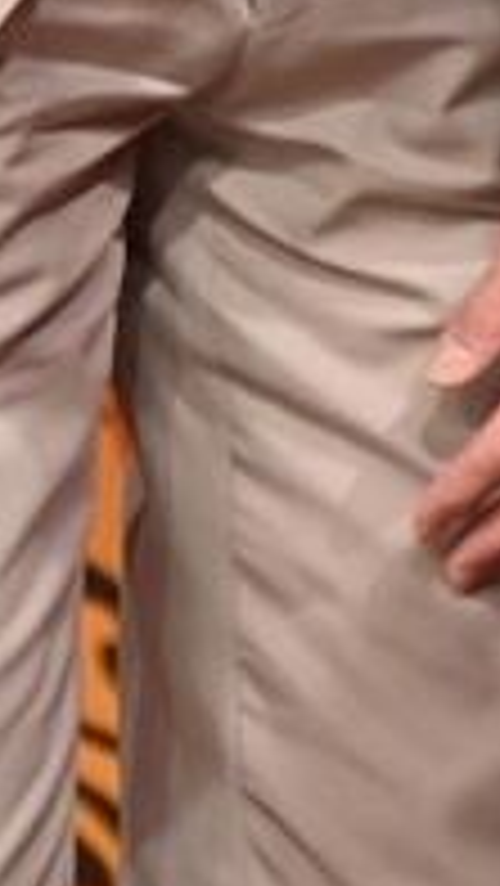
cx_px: 1221
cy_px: -751
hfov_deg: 1.0
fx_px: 30036
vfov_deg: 1.7
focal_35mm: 1276
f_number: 7.1
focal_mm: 200
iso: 5000
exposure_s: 1/200
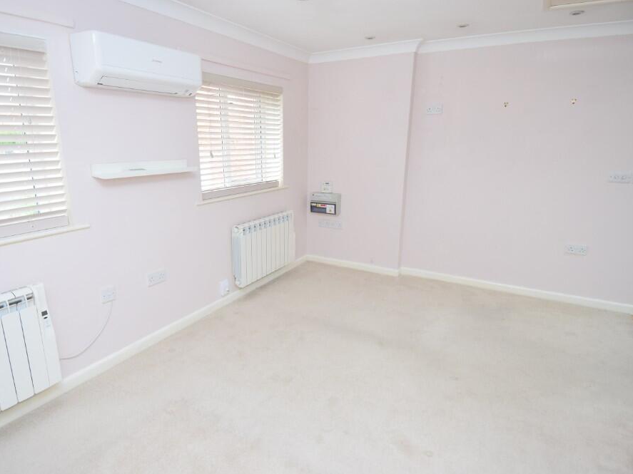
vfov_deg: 65.9
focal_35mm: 20
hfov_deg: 81.5
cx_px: 284
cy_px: 243
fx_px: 366
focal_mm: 12
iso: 400
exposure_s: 1/80
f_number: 4.5
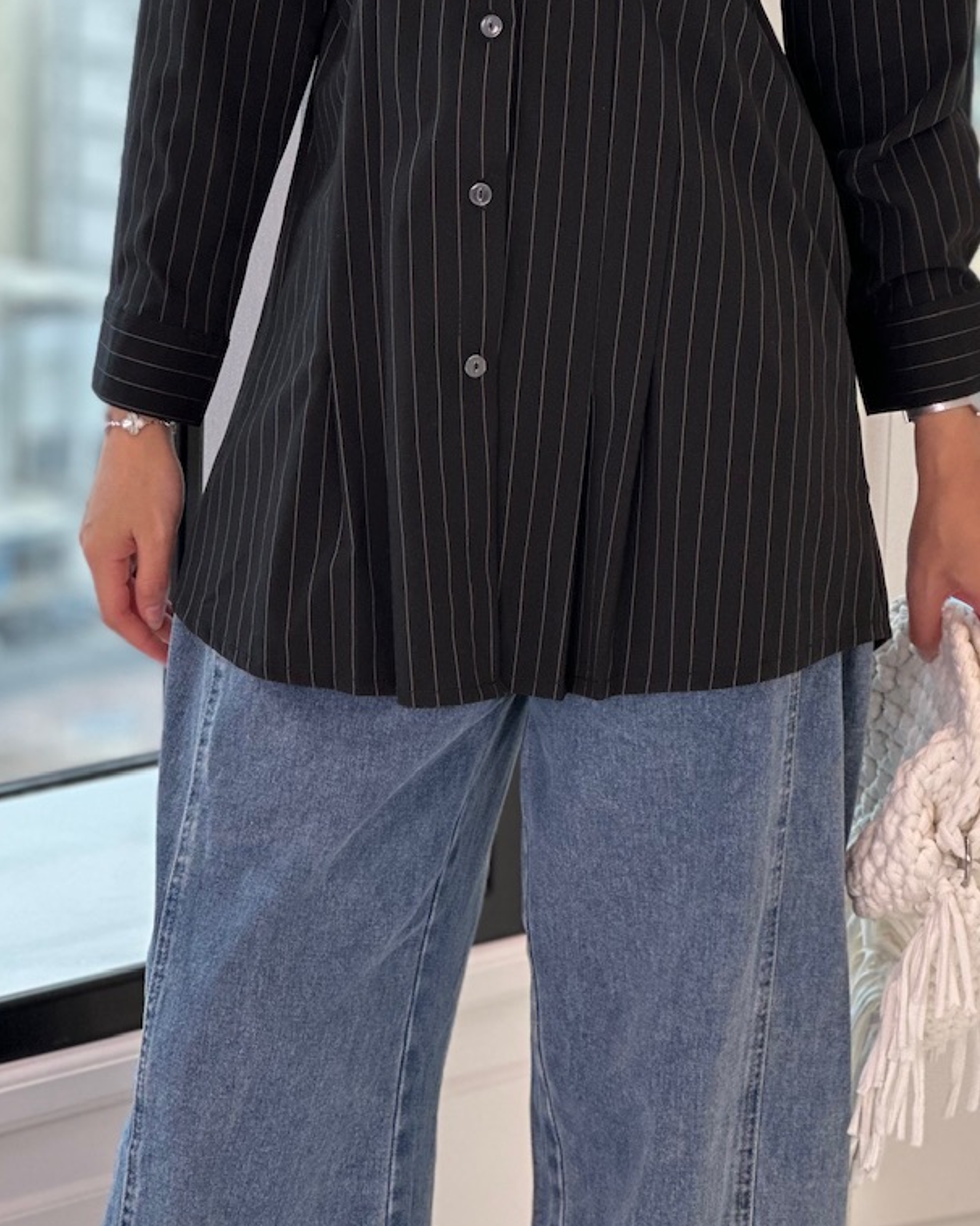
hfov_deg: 12.1
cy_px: 302
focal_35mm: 127
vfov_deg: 15.1
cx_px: 463
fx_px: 4606
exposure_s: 1/100
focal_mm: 9
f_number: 2.8
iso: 64
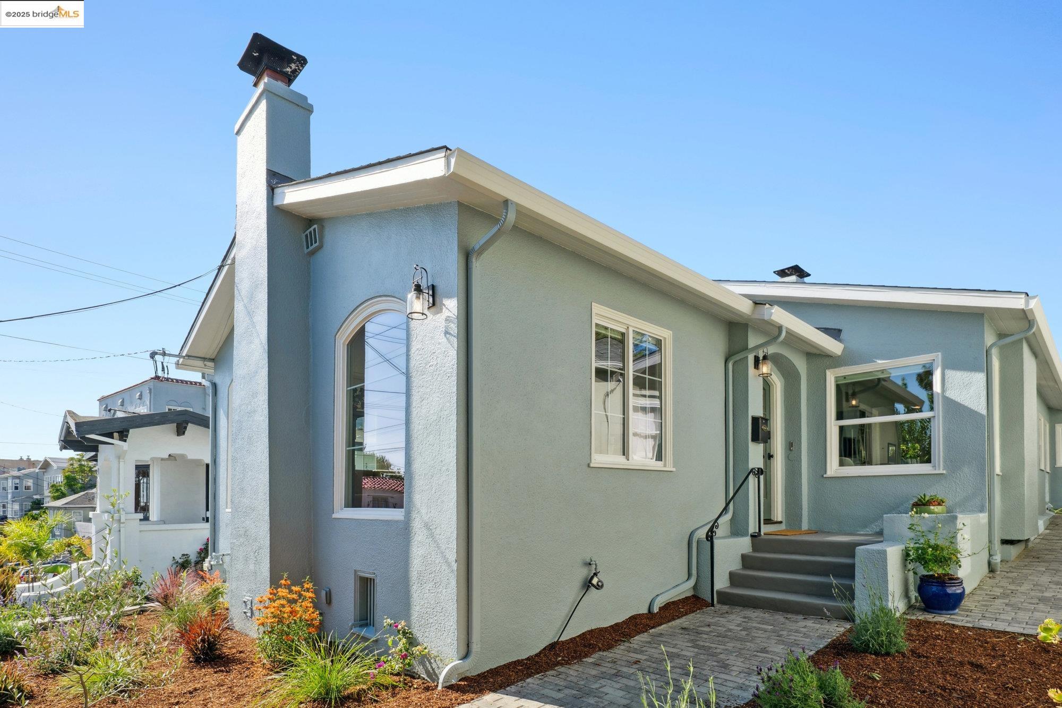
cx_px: 531
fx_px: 472
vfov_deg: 73.7
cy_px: 354
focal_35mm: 16
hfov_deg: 96.7
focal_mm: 16
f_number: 11
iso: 200
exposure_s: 1/200
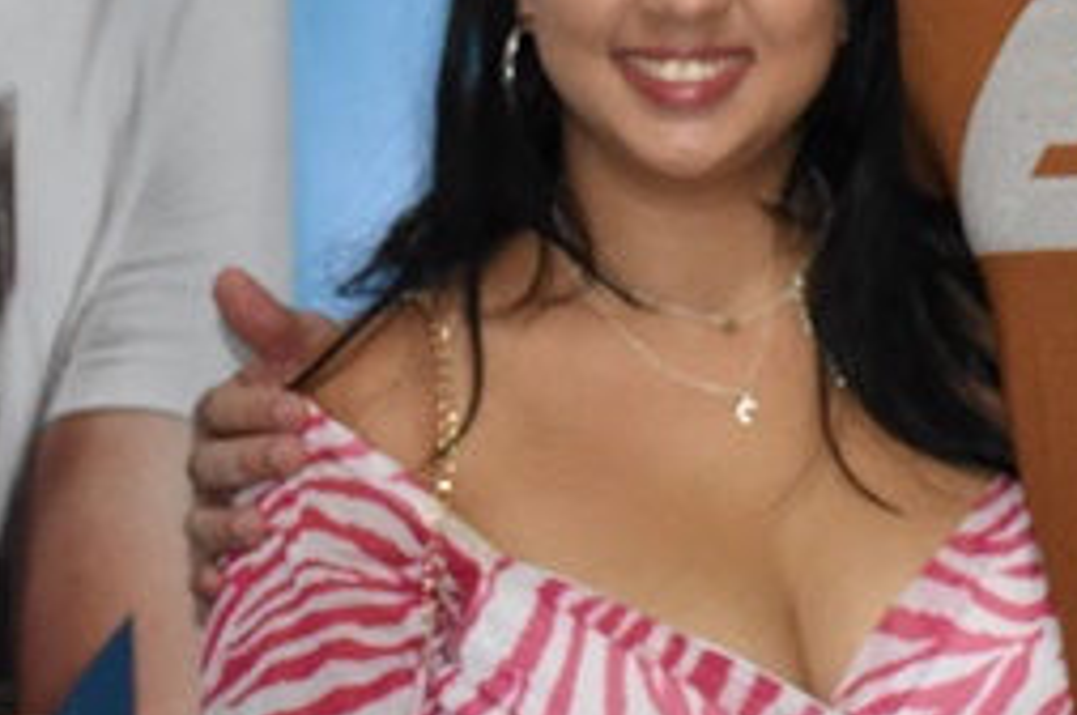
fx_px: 4541
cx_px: 1103
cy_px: 23
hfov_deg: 13.3
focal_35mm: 152
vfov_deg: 9.0
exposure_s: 1/100
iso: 3200
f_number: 4
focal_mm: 32
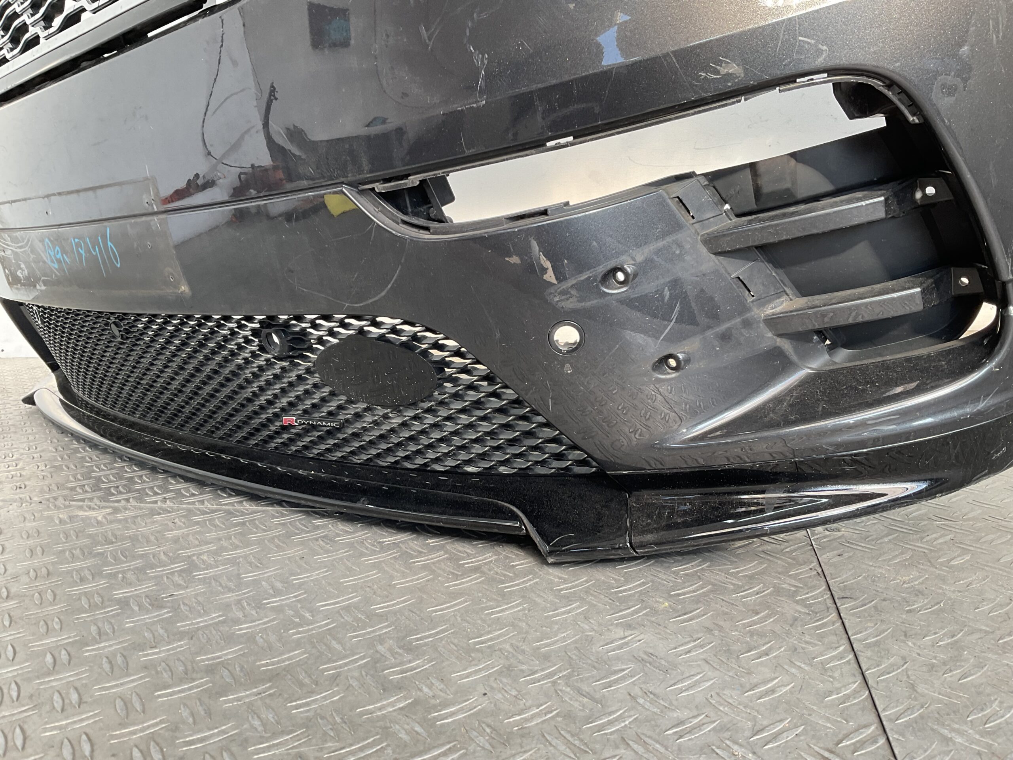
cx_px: 506
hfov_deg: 61.7
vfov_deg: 48.2
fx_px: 849
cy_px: 380
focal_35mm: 29
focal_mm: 3
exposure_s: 1/120
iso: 32
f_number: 1.8
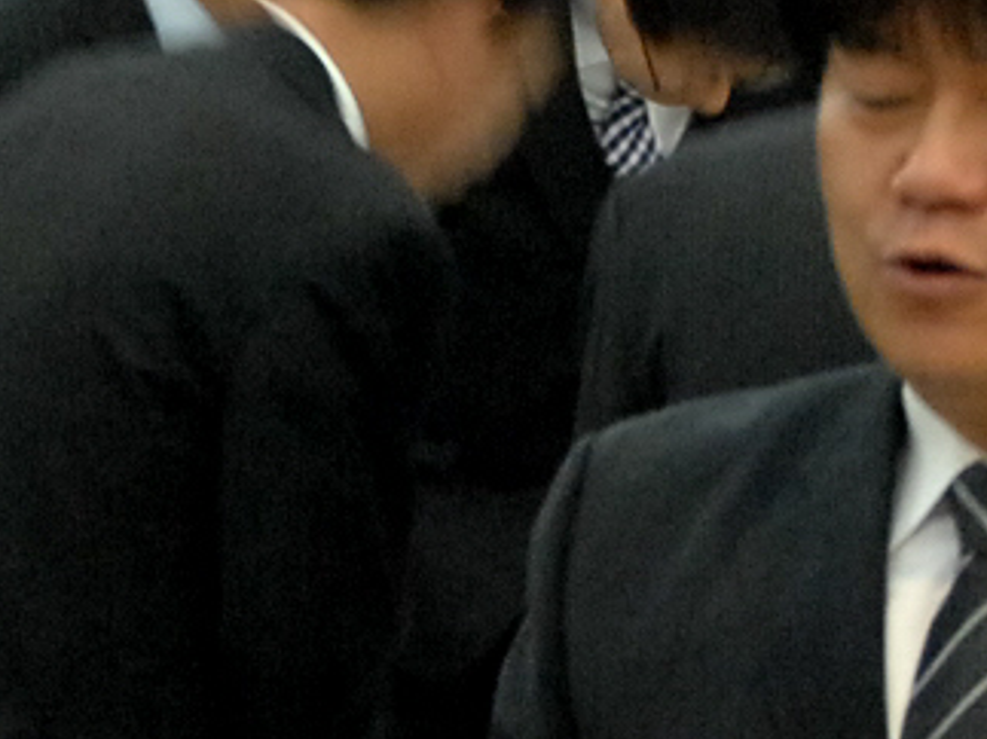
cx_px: 125
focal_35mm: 268
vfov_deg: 5.5
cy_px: 284
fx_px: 7639
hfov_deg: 7.4
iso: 800
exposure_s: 1/20
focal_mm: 28
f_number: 4
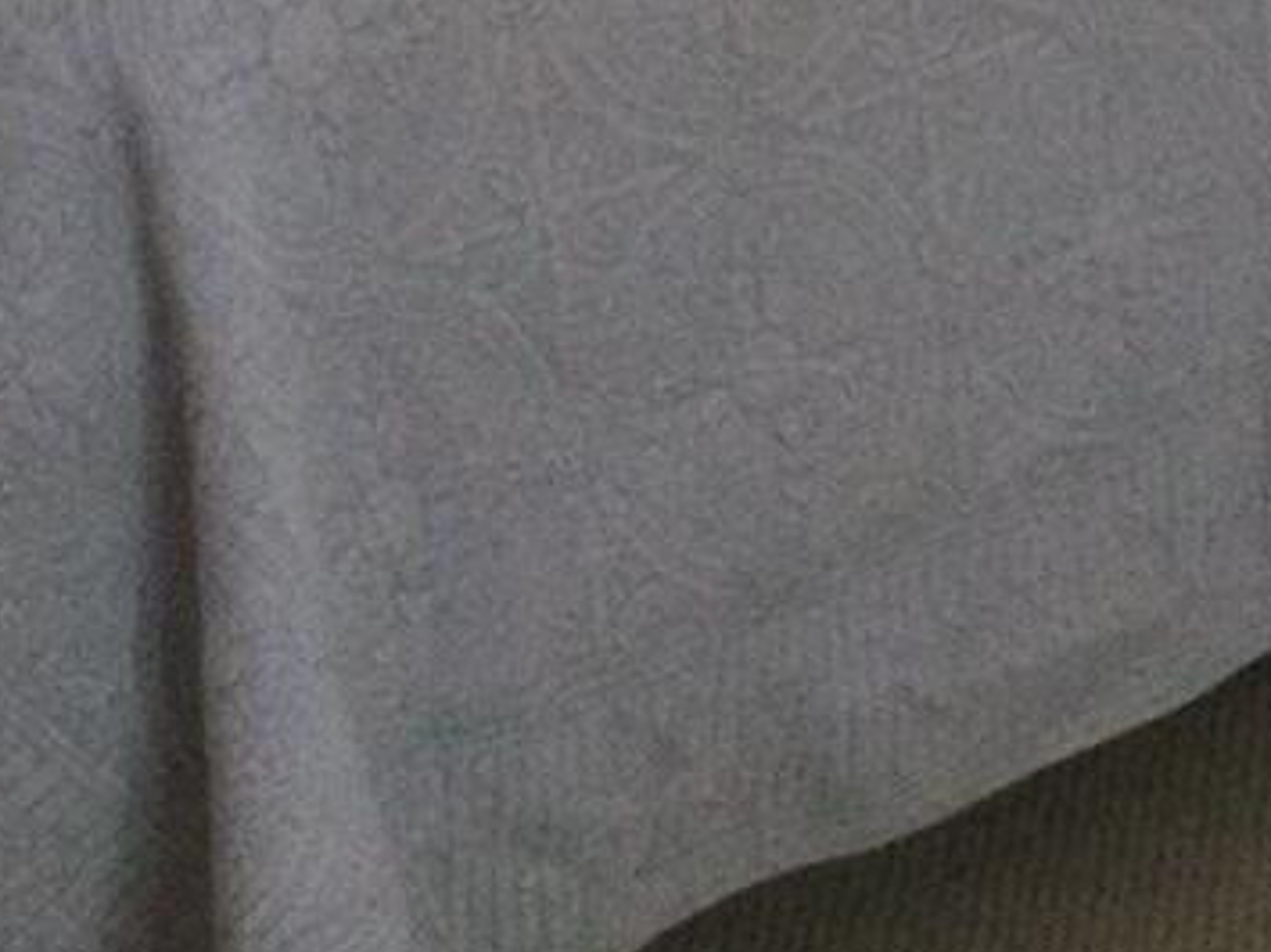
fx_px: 5247
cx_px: 693
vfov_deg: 9.8
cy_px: -736
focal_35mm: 143
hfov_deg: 13.8
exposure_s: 1/30
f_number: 2.4
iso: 200
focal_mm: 3.3
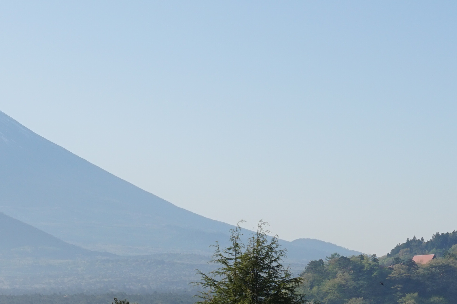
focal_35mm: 131
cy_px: 239
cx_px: 262
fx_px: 1667
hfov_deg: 15.6
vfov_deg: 10.4
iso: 100
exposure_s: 1/100
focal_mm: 31
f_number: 14
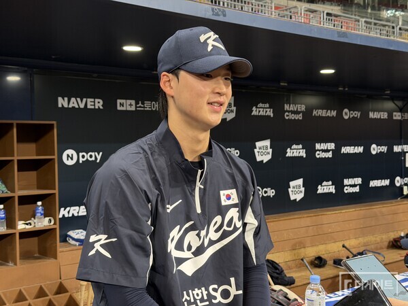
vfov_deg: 30.3
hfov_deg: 39.7
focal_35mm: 48
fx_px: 566
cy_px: 153
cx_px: 204
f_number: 1.78
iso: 100
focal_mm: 6.76
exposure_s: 1/71
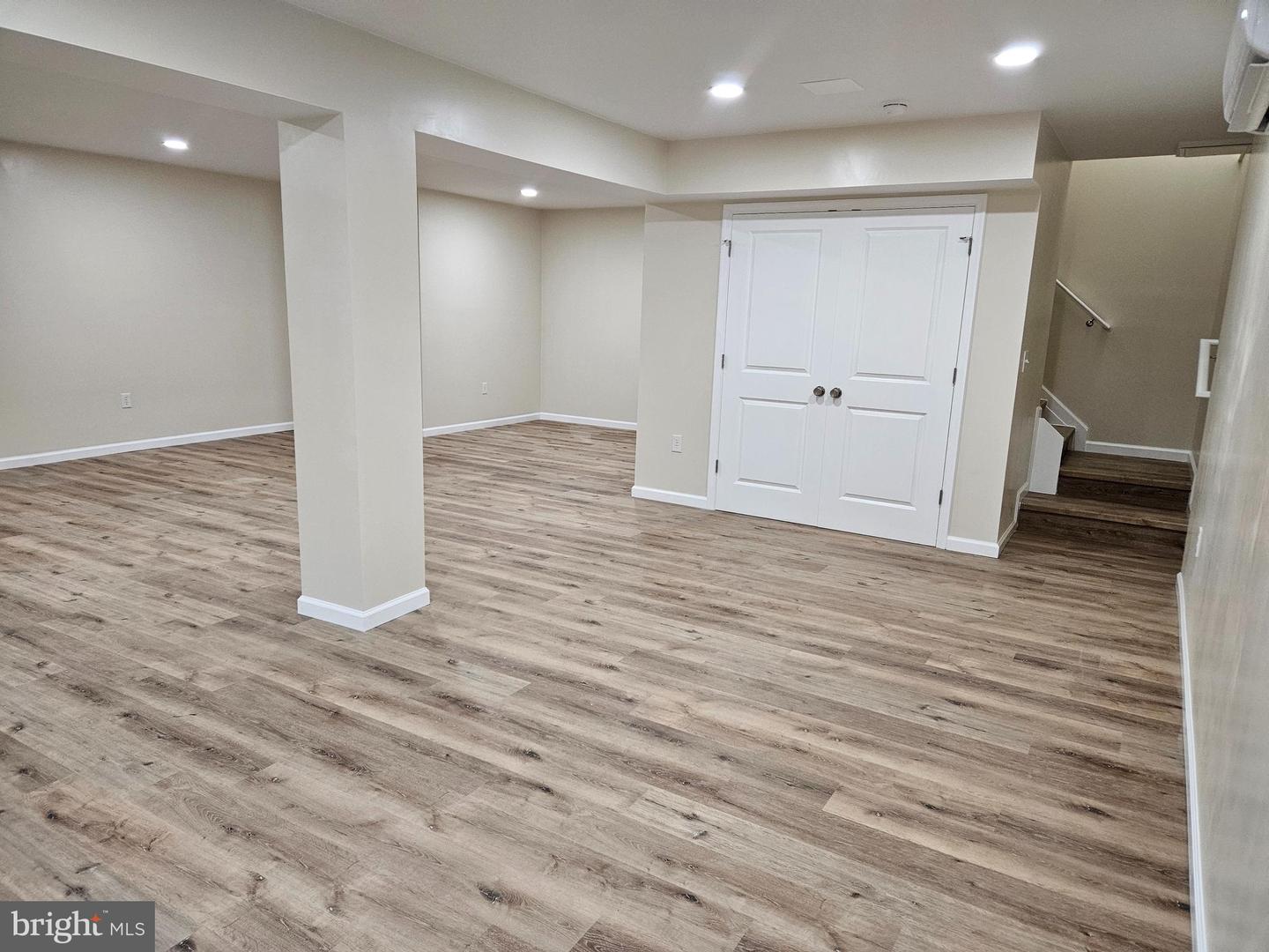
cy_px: 476
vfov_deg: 58.9
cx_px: 634
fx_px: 843
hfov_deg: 73.9
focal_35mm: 23
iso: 320
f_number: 1.8
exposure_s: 1/120
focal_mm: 5.4
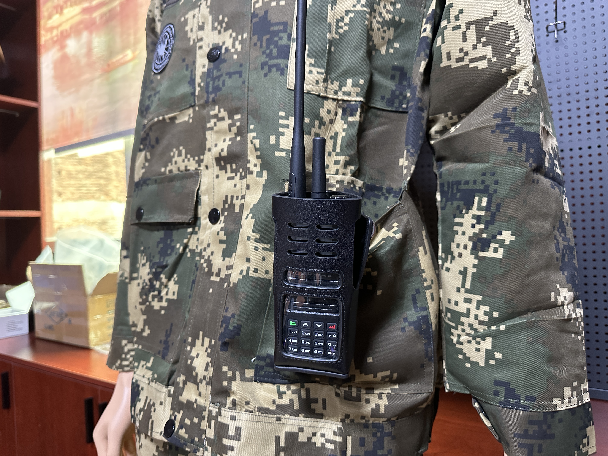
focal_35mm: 24
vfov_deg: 56.8
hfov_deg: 71.6
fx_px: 422
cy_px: 228
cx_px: 304
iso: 640
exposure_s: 1/60
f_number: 1.78
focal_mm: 6.86
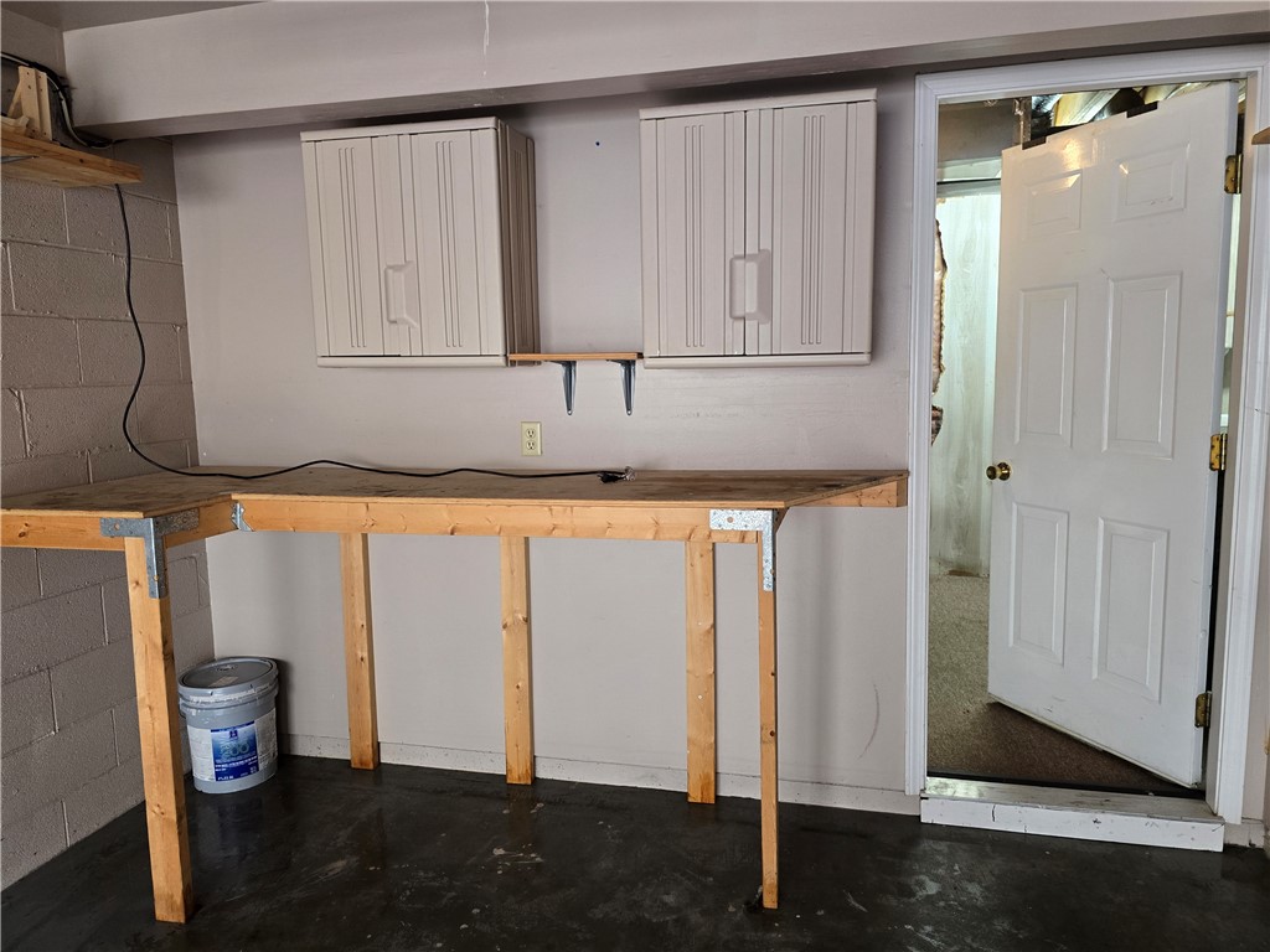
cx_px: 635
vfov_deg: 58.9
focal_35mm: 23
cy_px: 476
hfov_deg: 73.9
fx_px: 844
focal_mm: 6.3
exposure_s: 1/120
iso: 250
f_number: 1.7
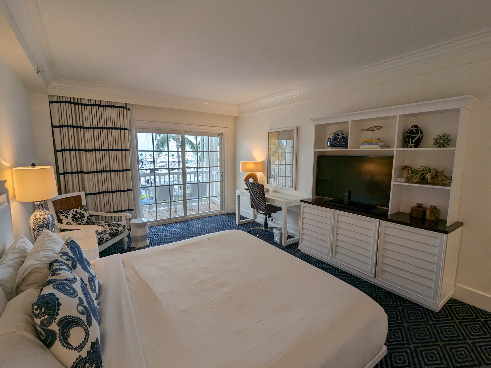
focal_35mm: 16
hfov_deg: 94.5
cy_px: 184
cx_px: 246
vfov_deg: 78.1
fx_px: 227
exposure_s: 1/120
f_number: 2.2
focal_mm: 2.35
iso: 58
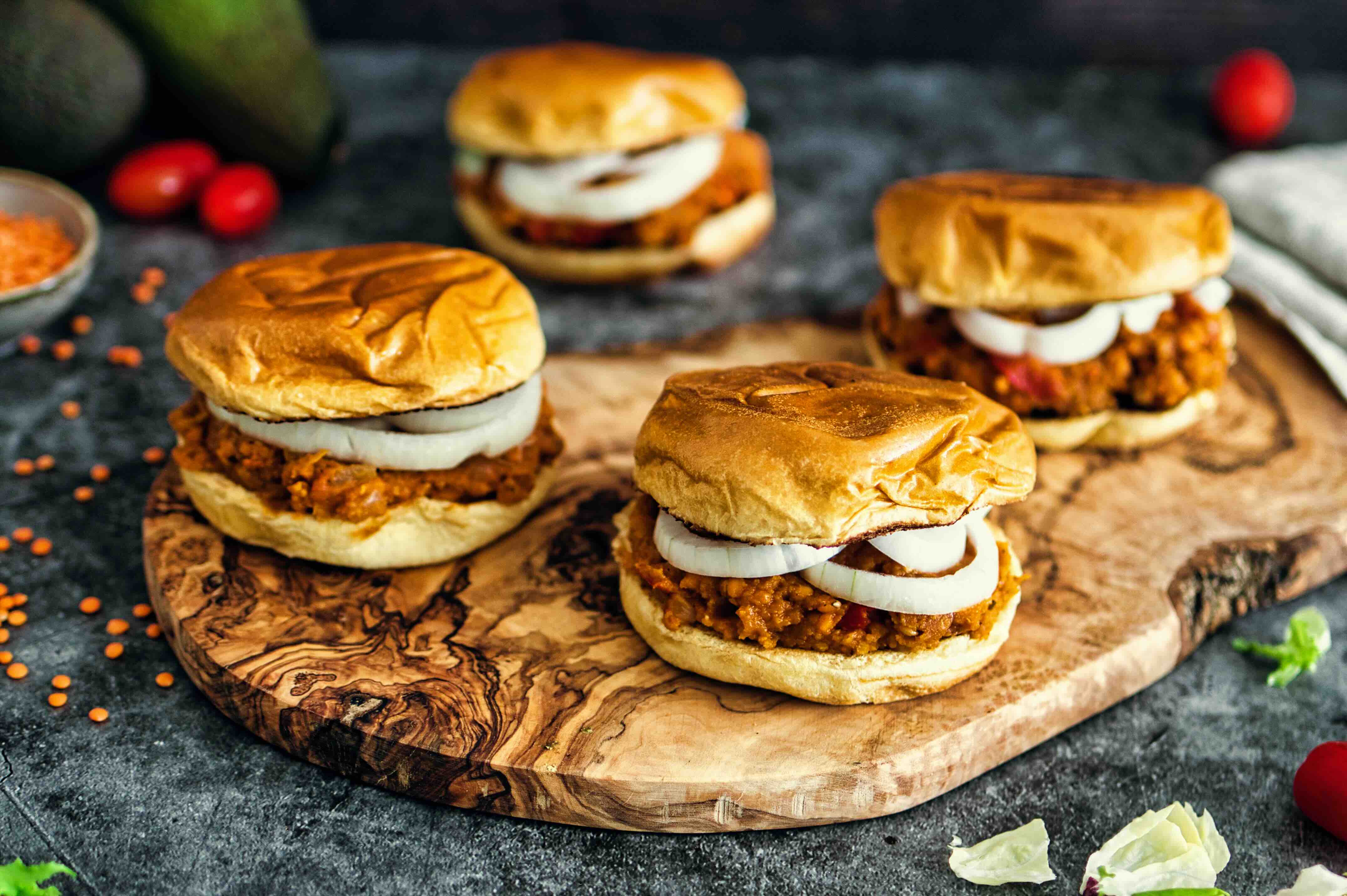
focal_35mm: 70
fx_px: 2617
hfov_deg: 28.9
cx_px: 674
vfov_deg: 19.4
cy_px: 448
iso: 320
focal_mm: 35
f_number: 1.8
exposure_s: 1/80
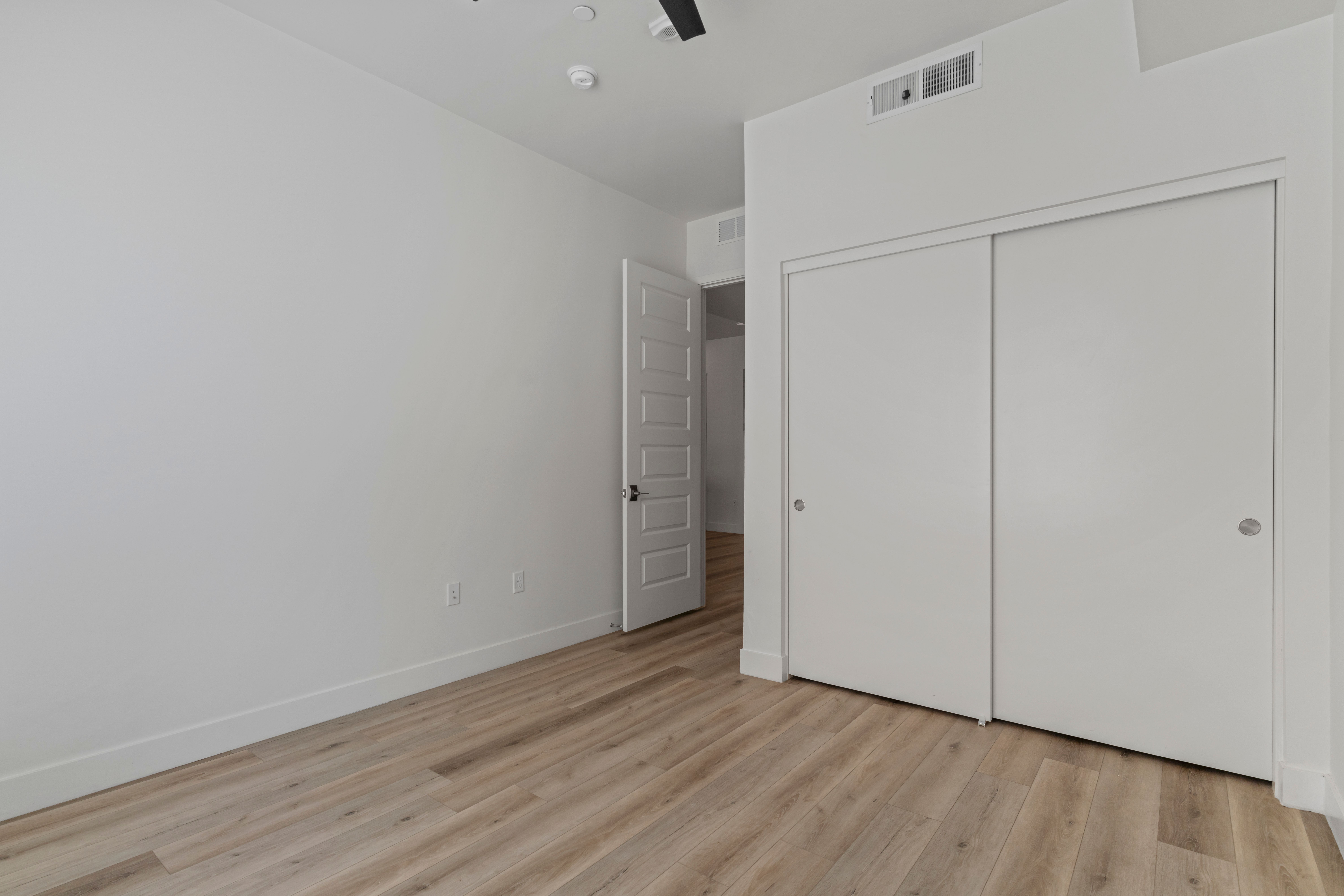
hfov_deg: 93.3
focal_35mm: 17
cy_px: 448
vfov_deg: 70.4
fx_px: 635
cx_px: 672
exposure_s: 1/50
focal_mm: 17
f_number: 8
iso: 200
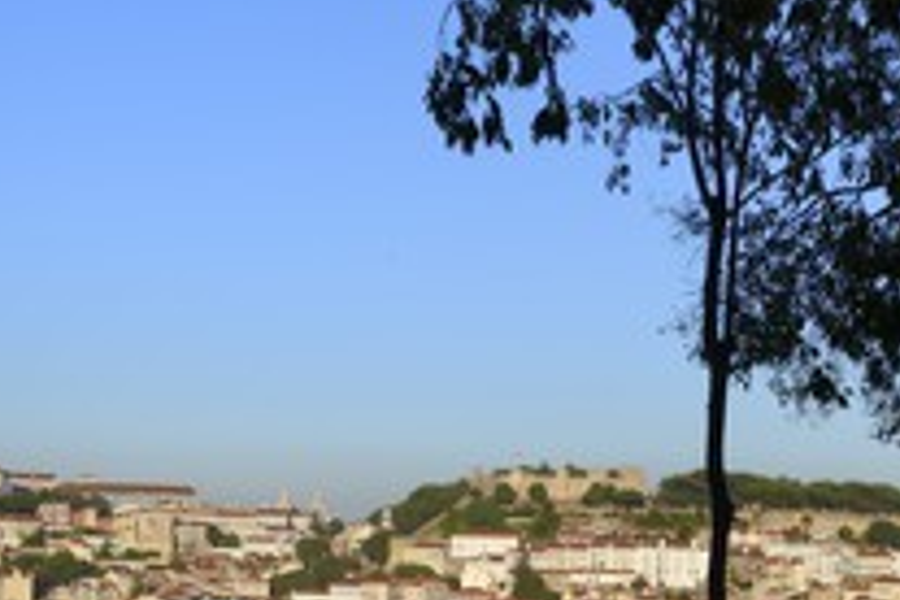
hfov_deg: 25.9
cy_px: 565
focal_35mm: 77
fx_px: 1925
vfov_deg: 17.4
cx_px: 704
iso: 100
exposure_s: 1/250
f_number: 10
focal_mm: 38
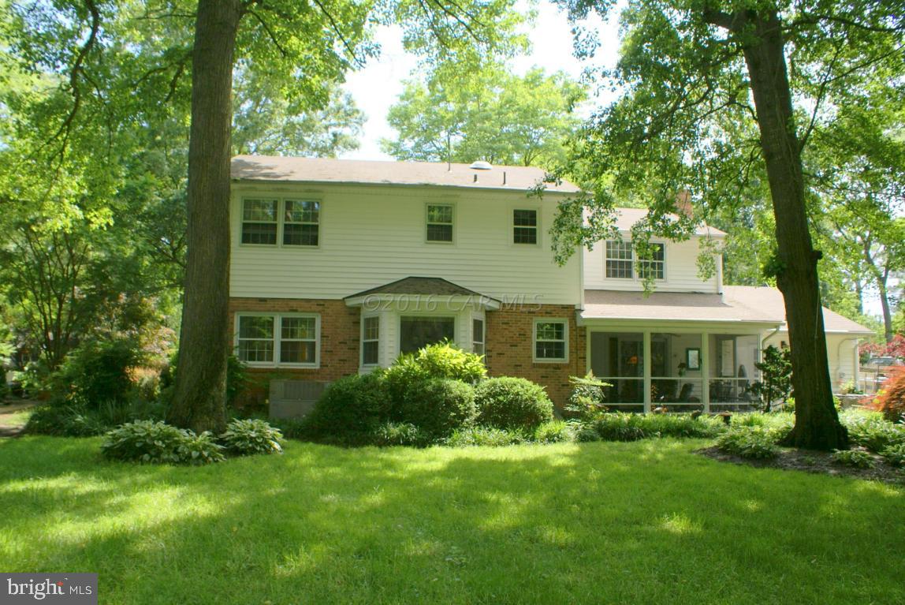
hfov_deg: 67.3
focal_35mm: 27
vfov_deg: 48.0
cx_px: 452
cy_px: 302
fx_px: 679
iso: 100
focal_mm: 18
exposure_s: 1/125
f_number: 8
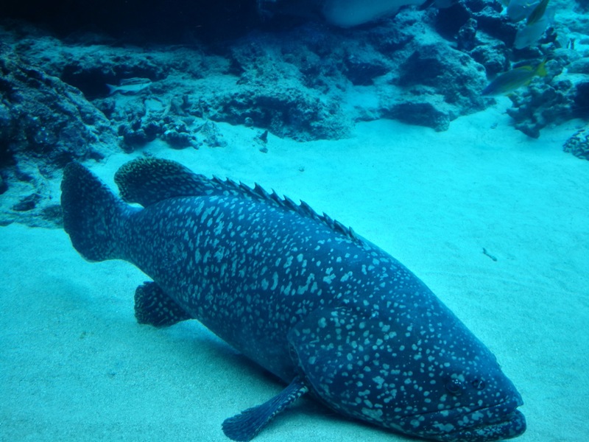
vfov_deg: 51.4
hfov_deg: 65.3
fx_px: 459
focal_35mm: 27
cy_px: 221
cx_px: 294
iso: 80
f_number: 2.2
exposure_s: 1/60
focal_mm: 4.5
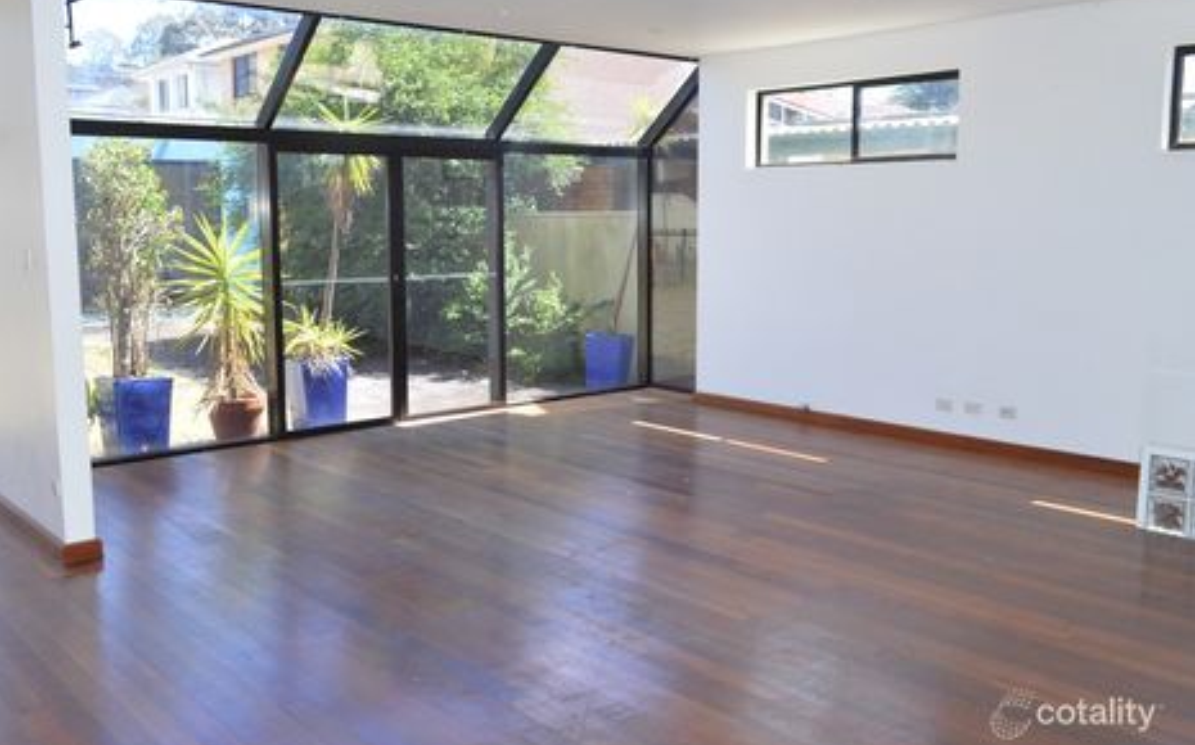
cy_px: 364
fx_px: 1107
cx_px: 594
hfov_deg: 56.7
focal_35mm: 34
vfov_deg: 37.2
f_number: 11
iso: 3200
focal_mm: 22
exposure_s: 1/200
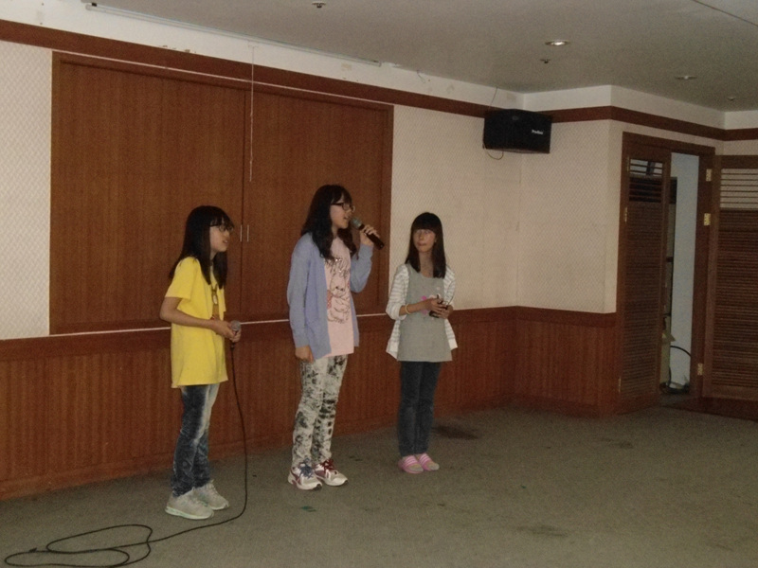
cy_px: 284
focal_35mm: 44
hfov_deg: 42.9
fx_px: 963
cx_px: 379
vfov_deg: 32.9
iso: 800
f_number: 3.5
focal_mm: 7.9
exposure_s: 1/50
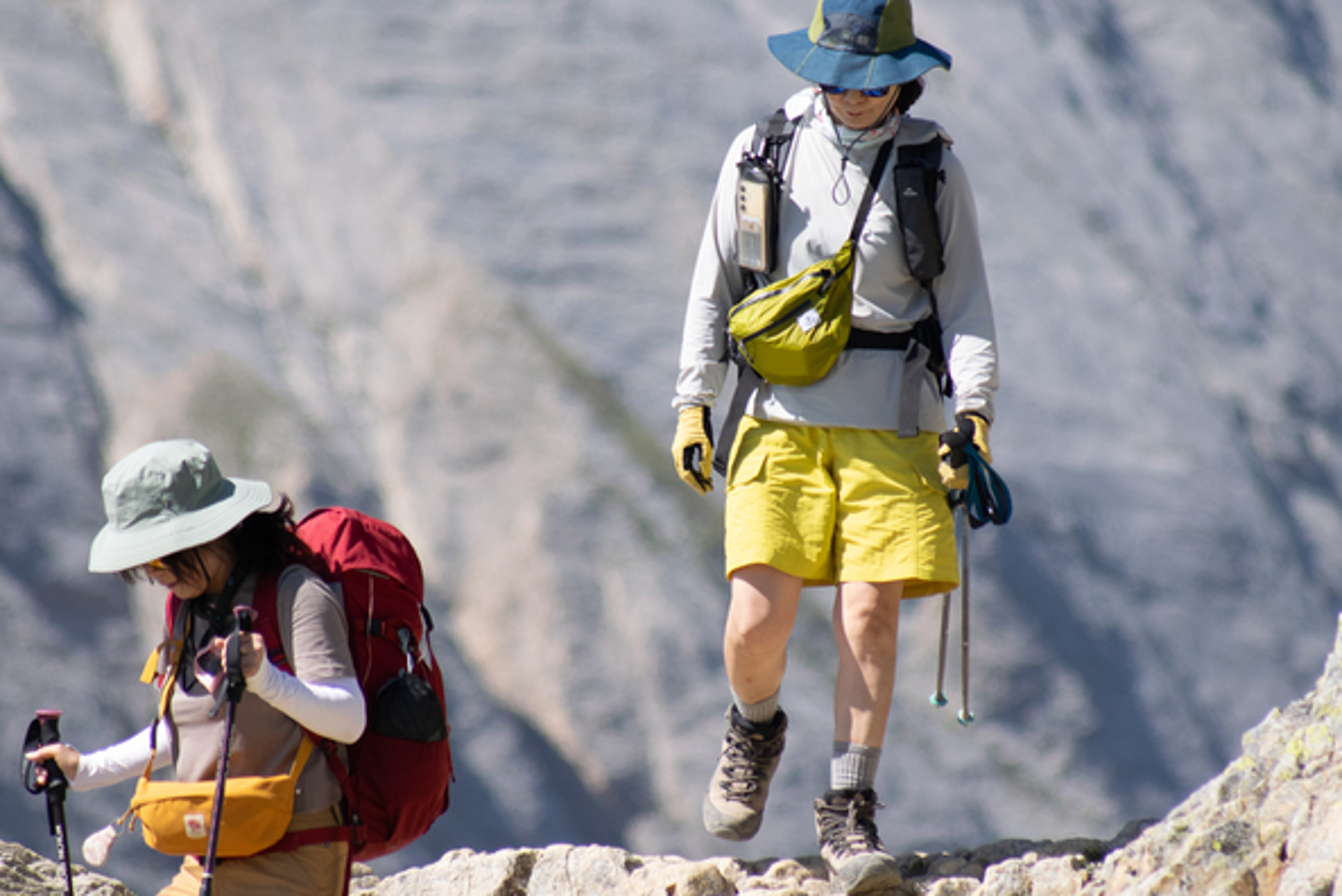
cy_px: 372
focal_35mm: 599
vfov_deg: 2.3
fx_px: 22339
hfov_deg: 3.4
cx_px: 722
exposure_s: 1/1600
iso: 400
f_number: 6.3
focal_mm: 300
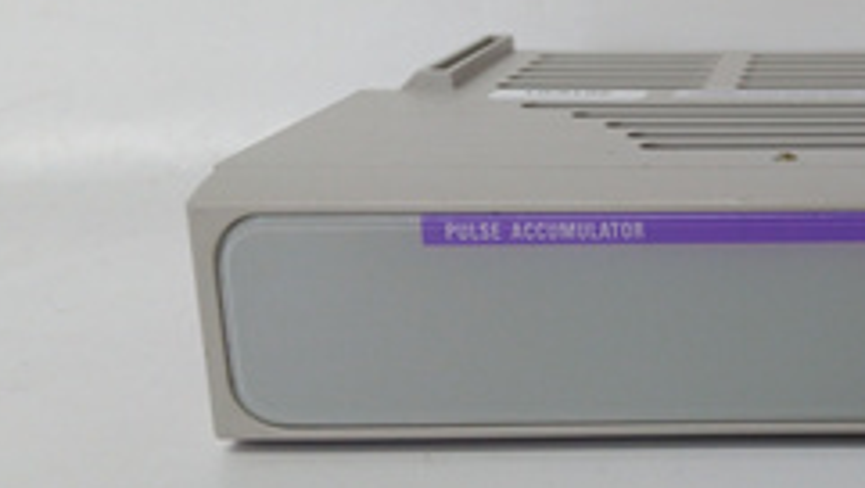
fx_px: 1400
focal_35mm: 61
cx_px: 869
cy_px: 206
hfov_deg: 31.7
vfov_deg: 19.8
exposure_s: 1/33
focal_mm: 3.79
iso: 120
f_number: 2
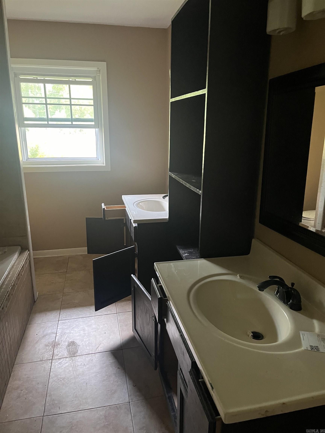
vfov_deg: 67.3
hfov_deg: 53.1
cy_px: 216
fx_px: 325
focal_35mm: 26
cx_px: 162
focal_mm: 5.1
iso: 500
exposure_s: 1/40
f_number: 1.6
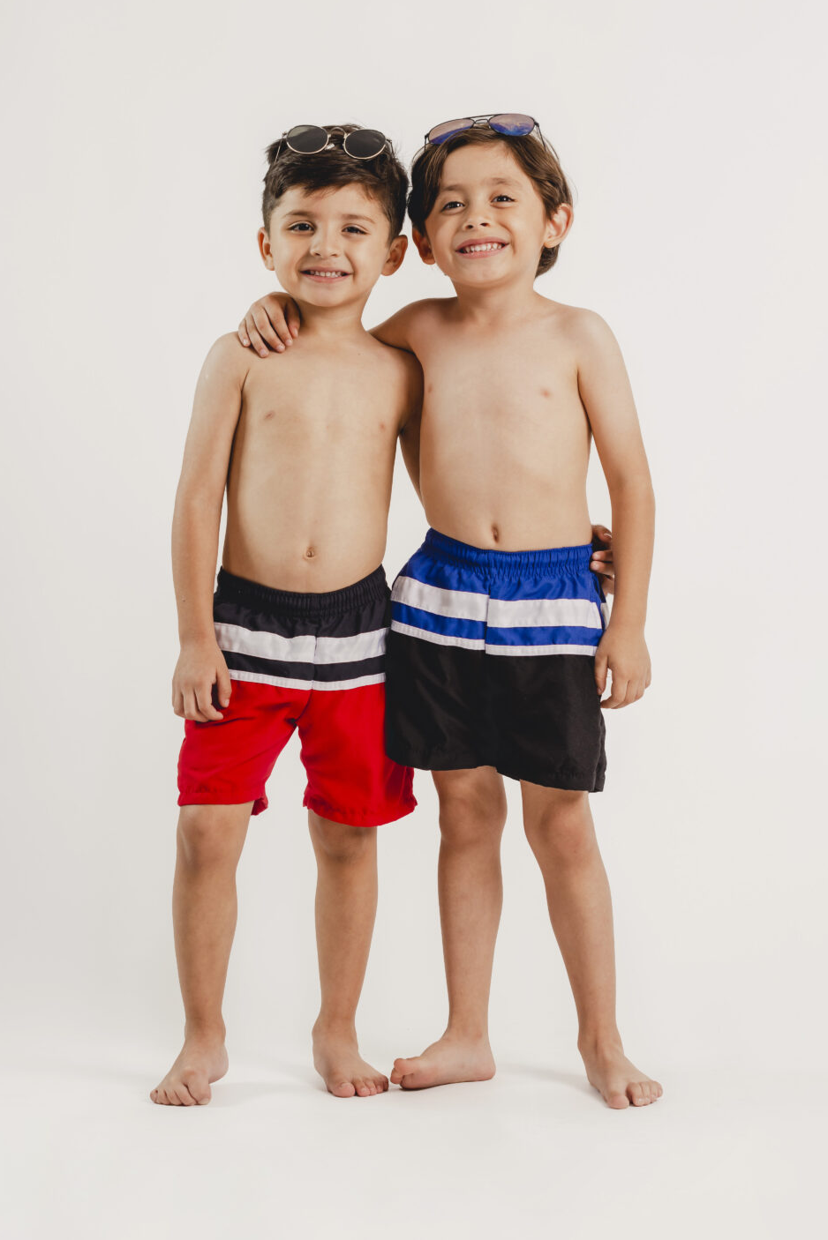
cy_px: 615
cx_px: 403
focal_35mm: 80
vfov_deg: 25.4
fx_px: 2758
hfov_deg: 17.1
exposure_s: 1/160
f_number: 4
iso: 100
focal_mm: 50
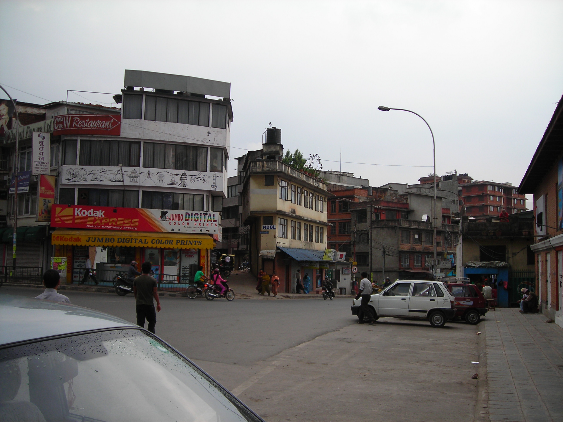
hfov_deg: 49.0
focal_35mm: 38
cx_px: 282
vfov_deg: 37.7
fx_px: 618
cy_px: 211
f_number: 3.2
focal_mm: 6.3
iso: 50
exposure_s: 1/91.6
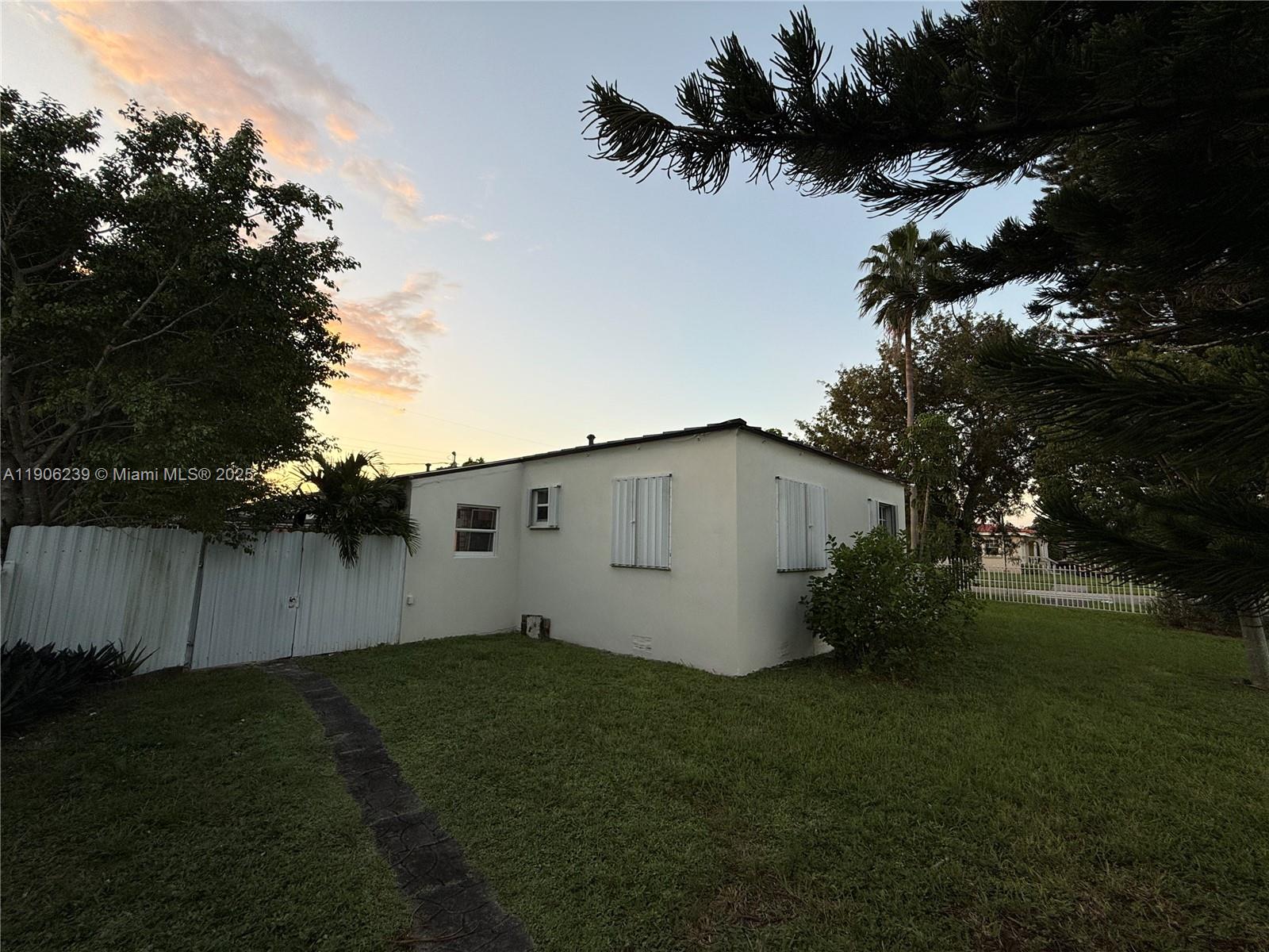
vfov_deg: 85.7
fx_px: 513
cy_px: 476
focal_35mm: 14
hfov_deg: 102.1
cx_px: 634
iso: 50
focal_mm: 2.22
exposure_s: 1/198
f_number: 2.2
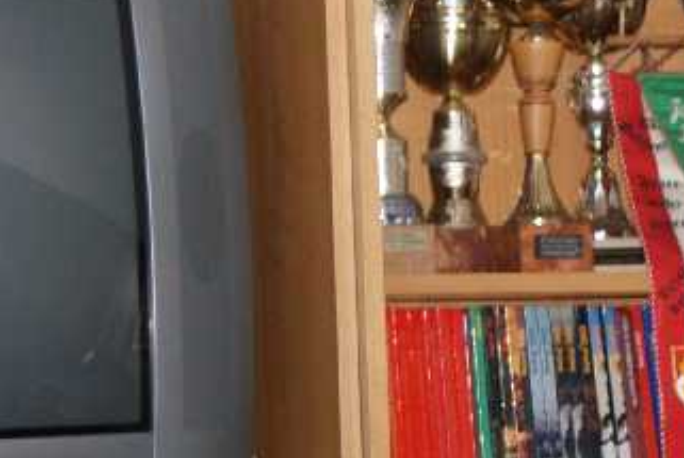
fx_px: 7230
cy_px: 645
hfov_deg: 5.4
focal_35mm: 380
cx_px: 927
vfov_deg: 3.6
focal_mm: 70
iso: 400
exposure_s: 1/125
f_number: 5.6
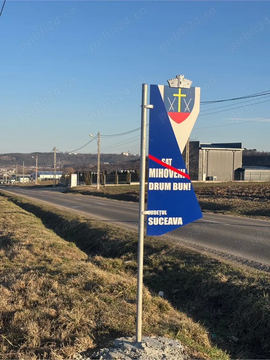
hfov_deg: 28.0
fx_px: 541
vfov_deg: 36.8
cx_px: 135
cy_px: 180
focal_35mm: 52
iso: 40
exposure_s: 1/1695
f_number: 1.6
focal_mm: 5.96
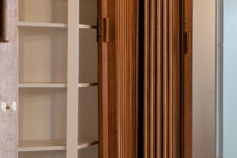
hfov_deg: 13.3
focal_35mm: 89
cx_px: 626
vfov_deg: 15.4
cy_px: 74
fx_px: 586
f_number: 9
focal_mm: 16
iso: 250
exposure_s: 1/1.25
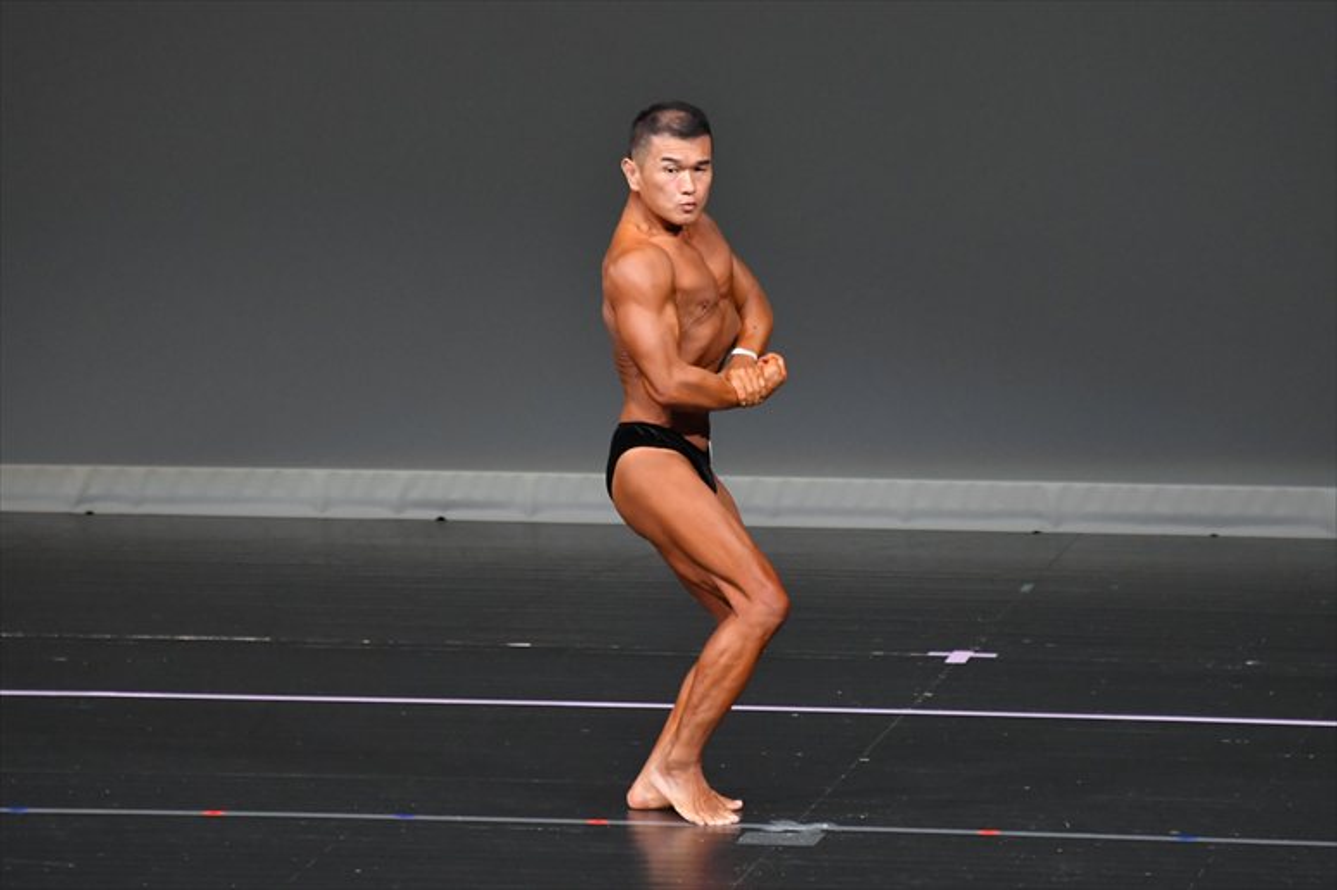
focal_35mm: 345
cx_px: 668
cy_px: 445
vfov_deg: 4.0
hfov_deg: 6.0
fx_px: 12807
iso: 4000
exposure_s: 1/400
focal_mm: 230
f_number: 5.6
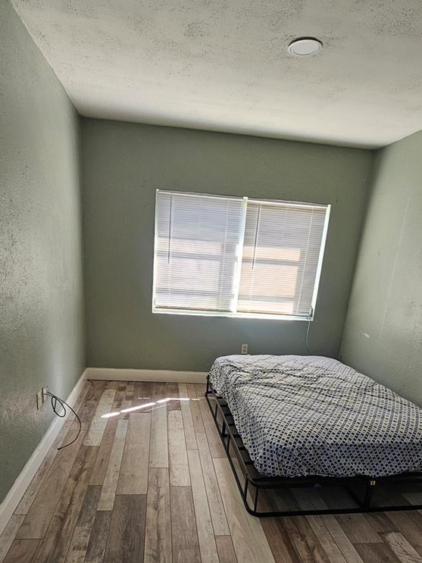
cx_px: 203
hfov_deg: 63.4
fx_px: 341
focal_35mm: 21
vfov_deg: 77.2
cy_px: 360
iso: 100
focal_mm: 2.2
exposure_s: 1/60
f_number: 2.2
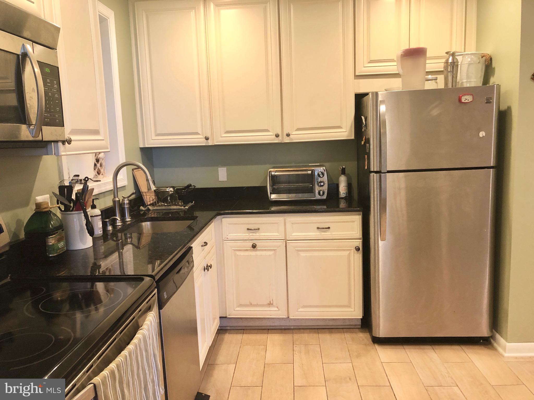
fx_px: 432
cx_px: 267
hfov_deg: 63.4
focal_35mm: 28
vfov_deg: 49.7
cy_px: 200
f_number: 1.8
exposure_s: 1/17
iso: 40
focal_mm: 3.99
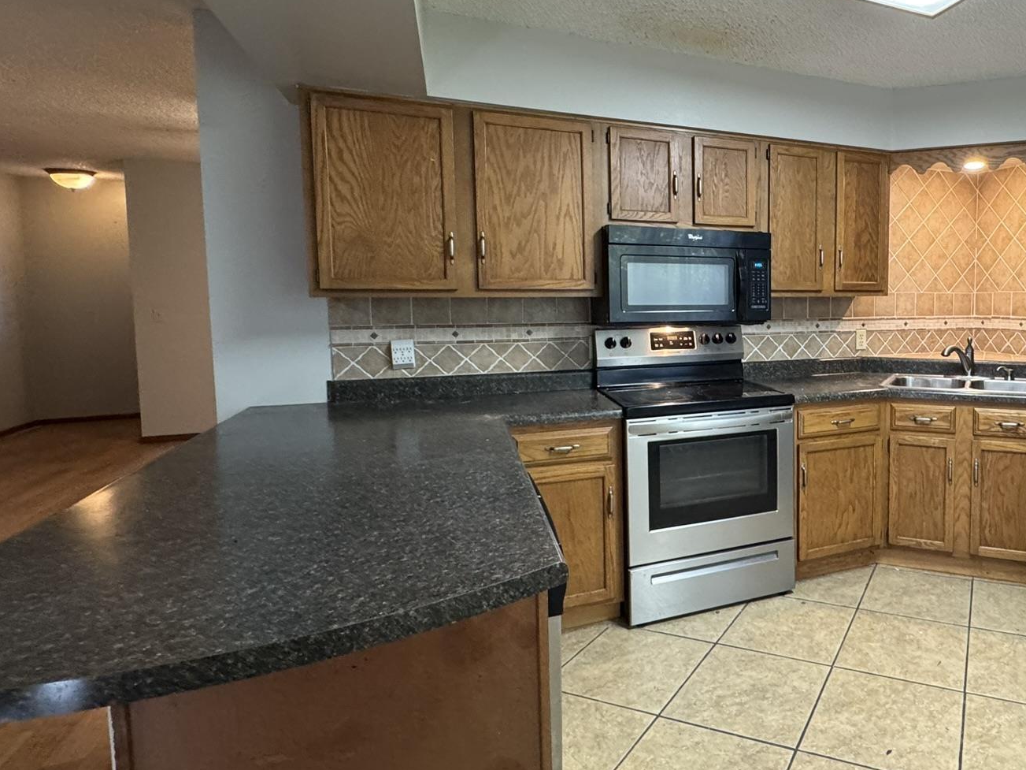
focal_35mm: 22
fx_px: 652
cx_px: 767
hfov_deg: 71.3
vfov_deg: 60.9
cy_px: 344
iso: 400
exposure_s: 1/60
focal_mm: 2.22
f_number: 2.2
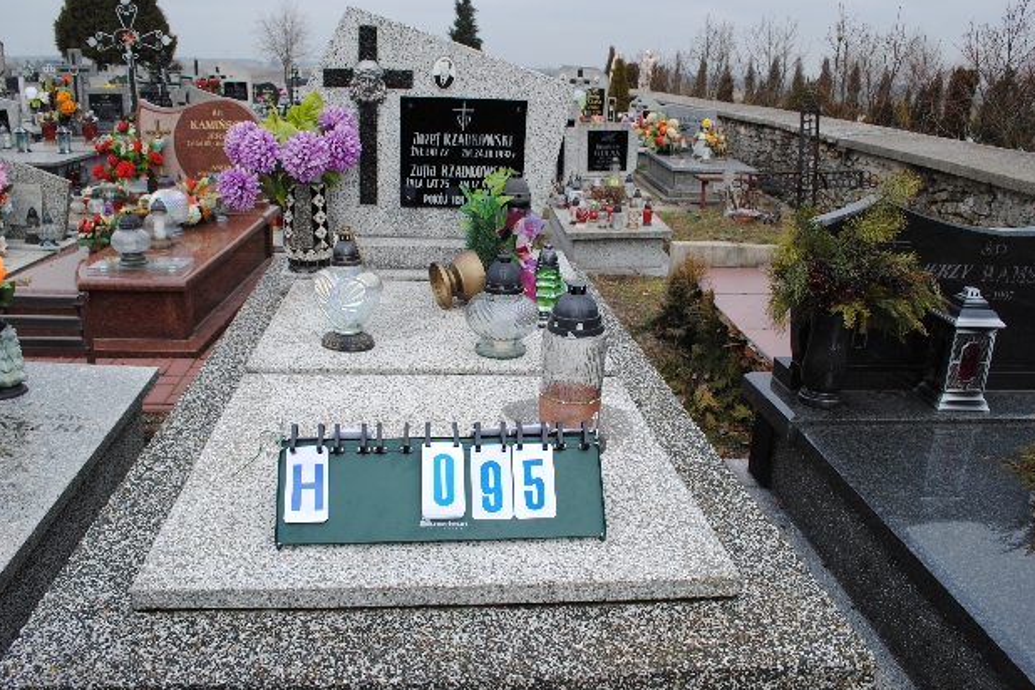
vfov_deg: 46.4
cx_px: 506
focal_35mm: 28
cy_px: 340
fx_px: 805
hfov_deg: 65.5
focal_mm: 18
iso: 100
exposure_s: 1/200
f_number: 7.1
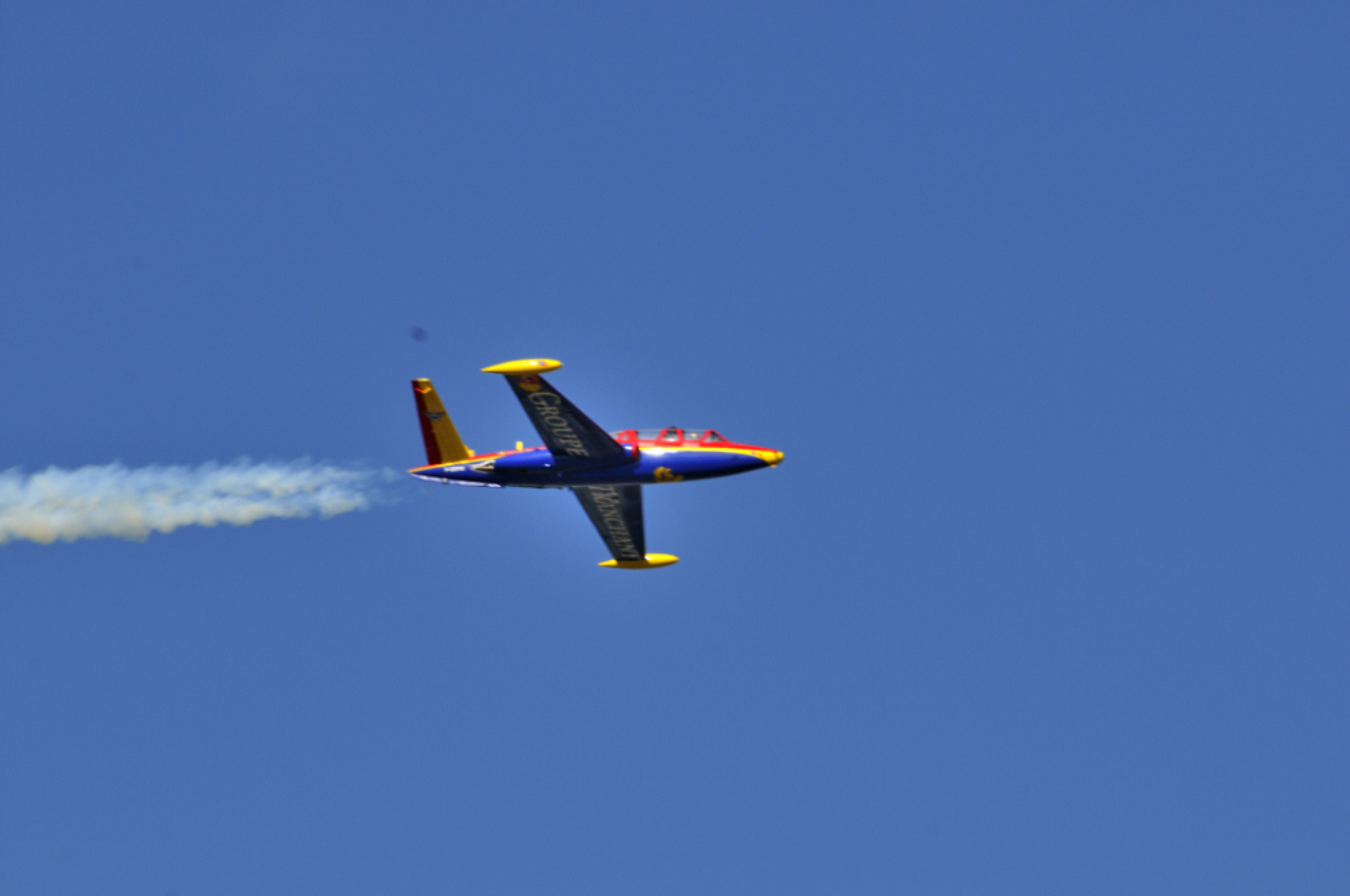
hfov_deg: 4.6
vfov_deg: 3.0
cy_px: 448
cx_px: 675
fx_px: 16853
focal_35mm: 450
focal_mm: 300
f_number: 11
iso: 200
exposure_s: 1/500
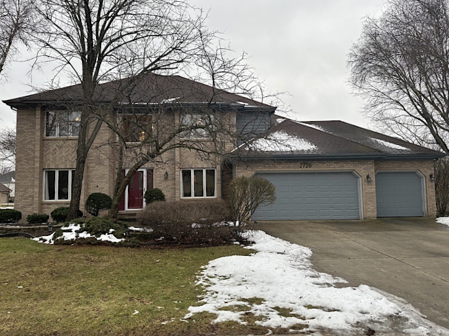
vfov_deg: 56.7
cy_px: 168
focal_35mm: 24
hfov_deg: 71.7
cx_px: 224
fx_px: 311
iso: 80
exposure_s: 1/521
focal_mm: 6.86
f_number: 1.78
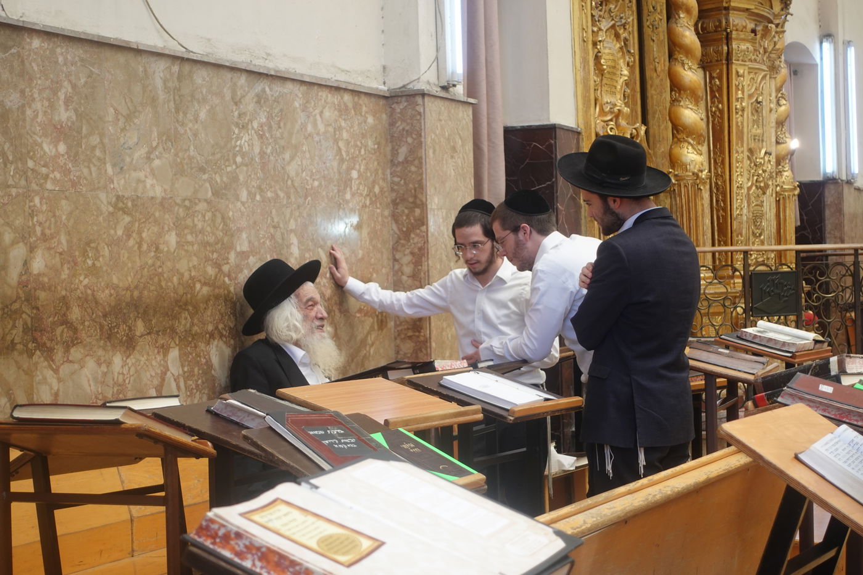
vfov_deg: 19.5
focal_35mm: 70
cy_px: 288
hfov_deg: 28.8
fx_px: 1678
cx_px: 432
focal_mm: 25.7
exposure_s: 1/80
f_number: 2.8
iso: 200
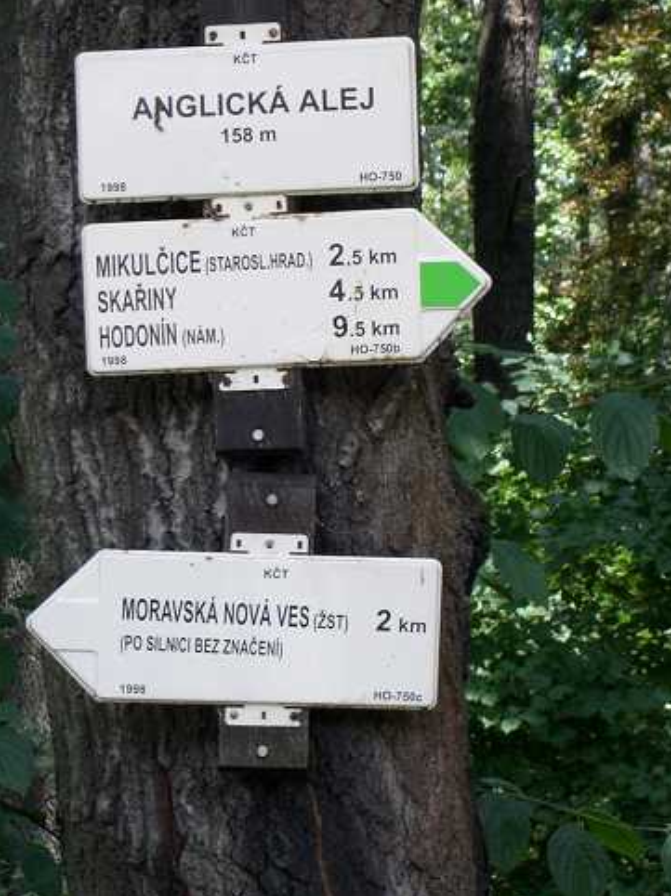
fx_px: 3673
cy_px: 348
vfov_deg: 13.9
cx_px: 294
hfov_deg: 10.4
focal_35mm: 142
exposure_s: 1/100
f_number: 5.4
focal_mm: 18.9
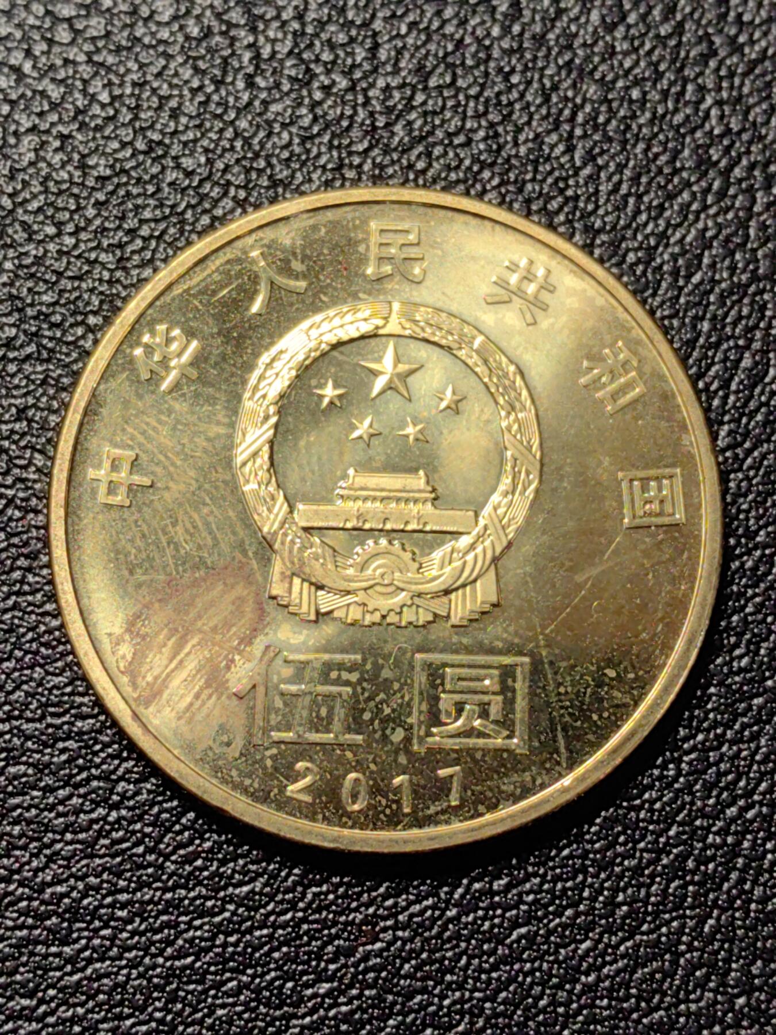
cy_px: 518
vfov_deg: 24.7
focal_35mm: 79
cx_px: 388
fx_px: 2361
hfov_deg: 18.7
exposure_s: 1/175
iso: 50
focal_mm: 5.75
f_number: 2
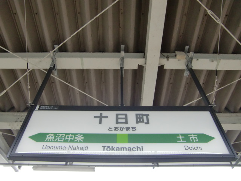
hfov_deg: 63.4
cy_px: 90
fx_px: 195
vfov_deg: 49.7
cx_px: 120
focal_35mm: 28
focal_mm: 4.9
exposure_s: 1/60
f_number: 2.6
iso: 200
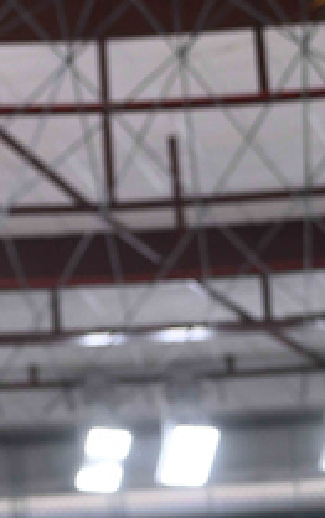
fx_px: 2899
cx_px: -318
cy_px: 421
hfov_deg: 6.2
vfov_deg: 10.2
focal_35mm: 205
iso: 2000
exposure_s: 1/1250
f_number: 3.5
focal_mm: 70
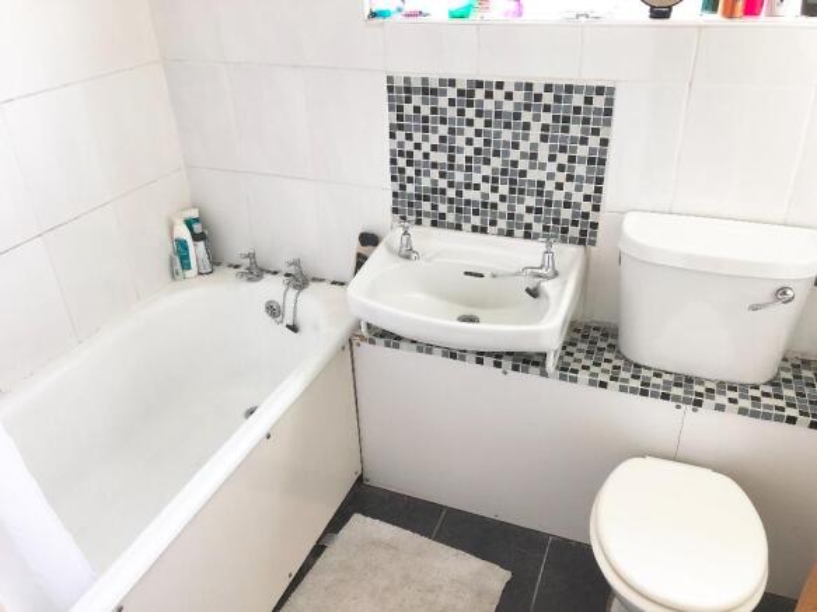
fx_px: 661
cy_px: 306
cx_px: 408
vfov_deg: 49.7
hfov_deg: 63.5
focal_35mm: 28
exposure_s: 1/30
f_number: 1.8
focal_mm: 3.99
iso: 32
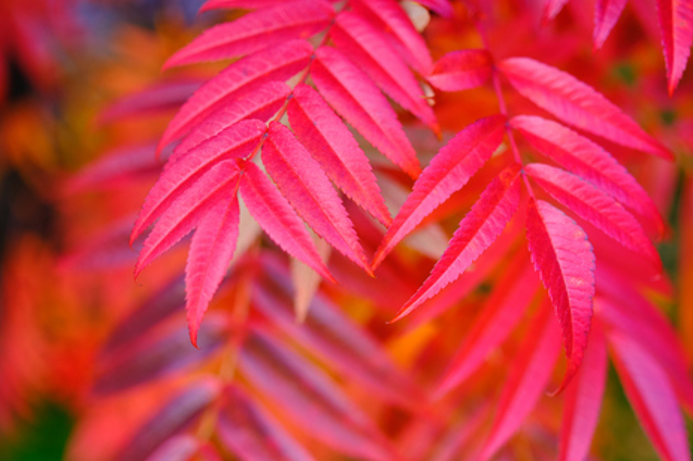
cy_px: 317
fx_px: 1328
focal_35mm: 69
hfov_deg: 29.2
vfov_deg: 19.6
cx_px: 420
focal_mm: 33
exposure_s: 1/640
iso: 160
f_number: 1.4
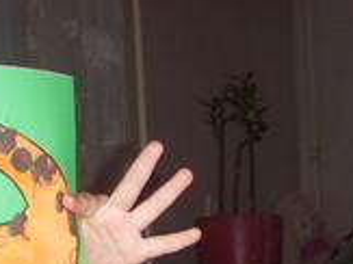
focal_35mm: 108
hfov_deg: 17.4
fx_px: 1101
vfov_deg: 13.6
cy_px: 245
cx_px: -65
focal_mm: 6.6
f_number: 3.5
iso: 100
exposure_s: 1/45
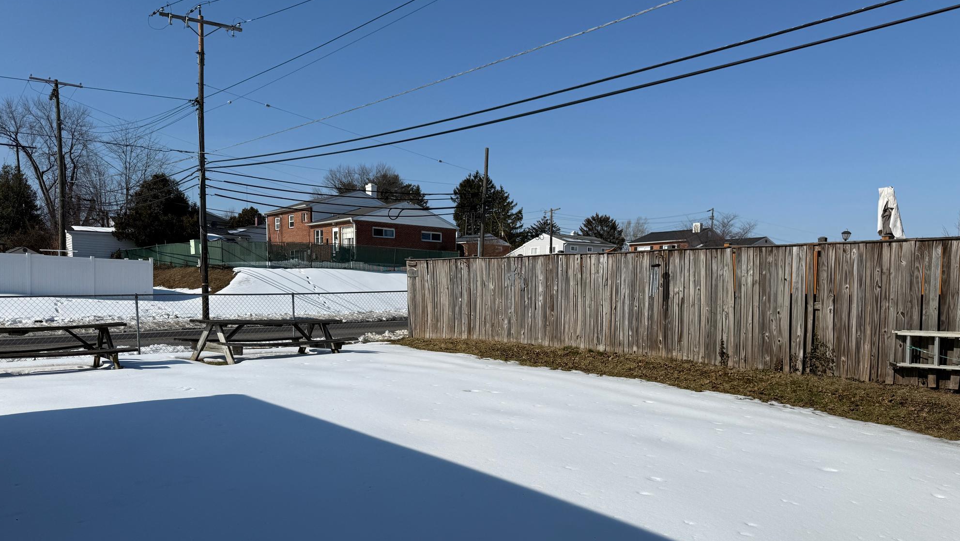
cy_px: 358
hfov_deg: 69.9
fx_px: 687
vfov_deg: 42.4
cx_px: 476
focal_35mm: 27
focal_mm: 6.76
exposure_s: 1/14286
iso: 80
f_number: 1.78
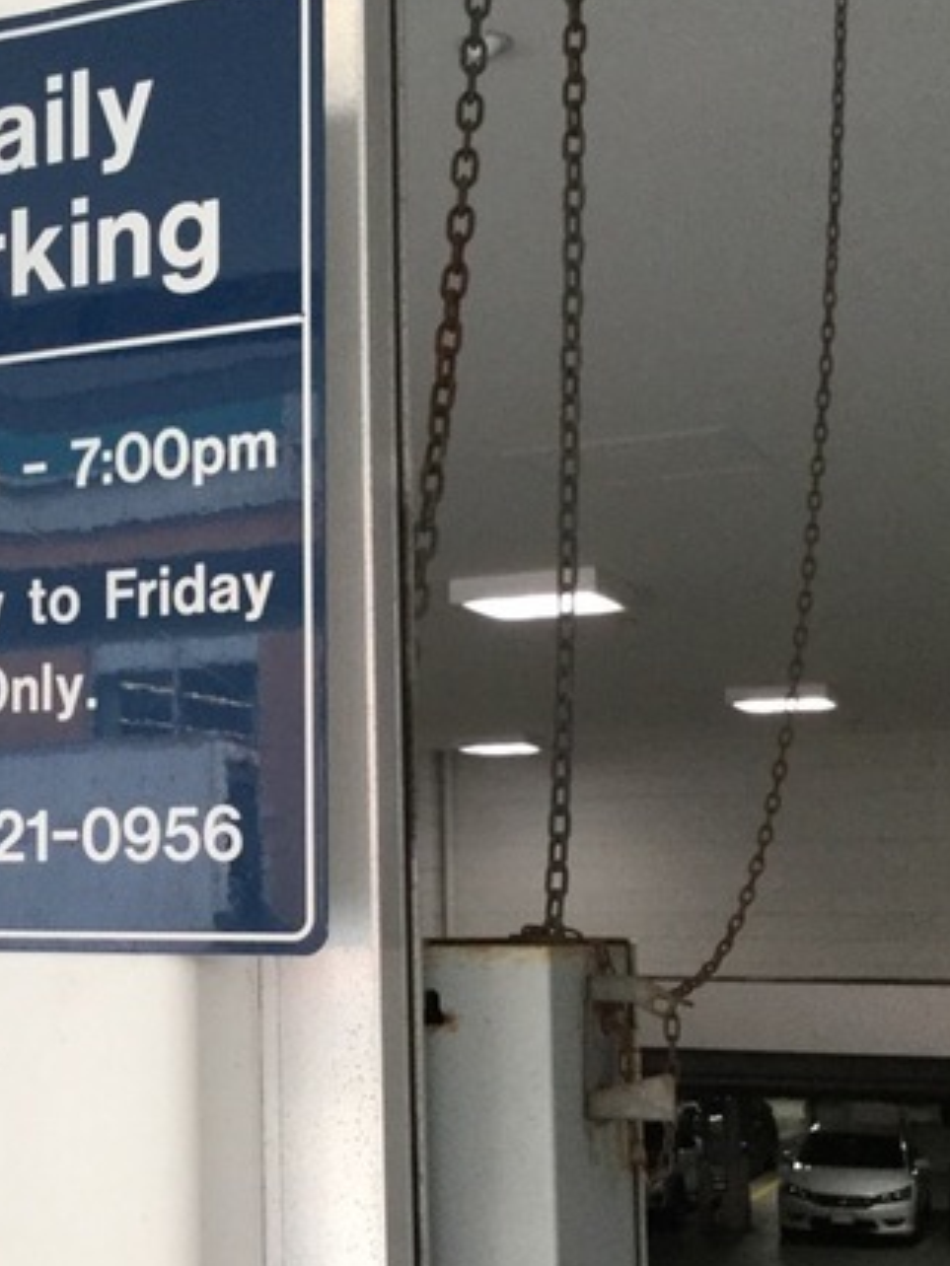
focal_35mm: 58
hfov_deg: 24.6
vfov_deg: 33.1
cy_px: 763
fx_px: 2122
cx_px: 115
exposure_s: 1/30
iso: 32
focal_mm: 3.3
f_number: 2.4
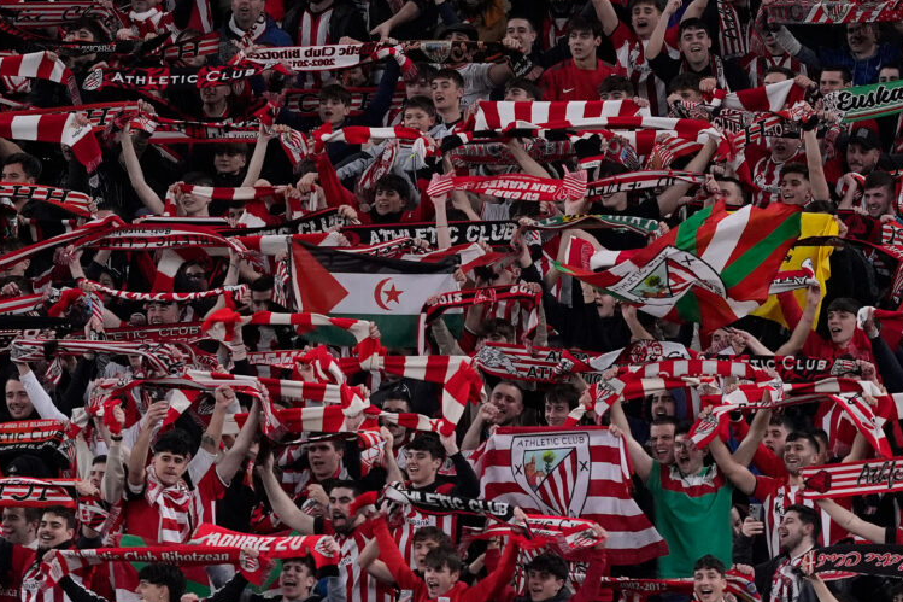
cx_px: 582
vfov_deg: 2.5
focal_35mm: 547
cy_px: 294
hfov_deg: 3.8
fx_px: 13717
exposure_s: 1/2000
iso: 2000
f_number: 2.8
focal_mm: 400
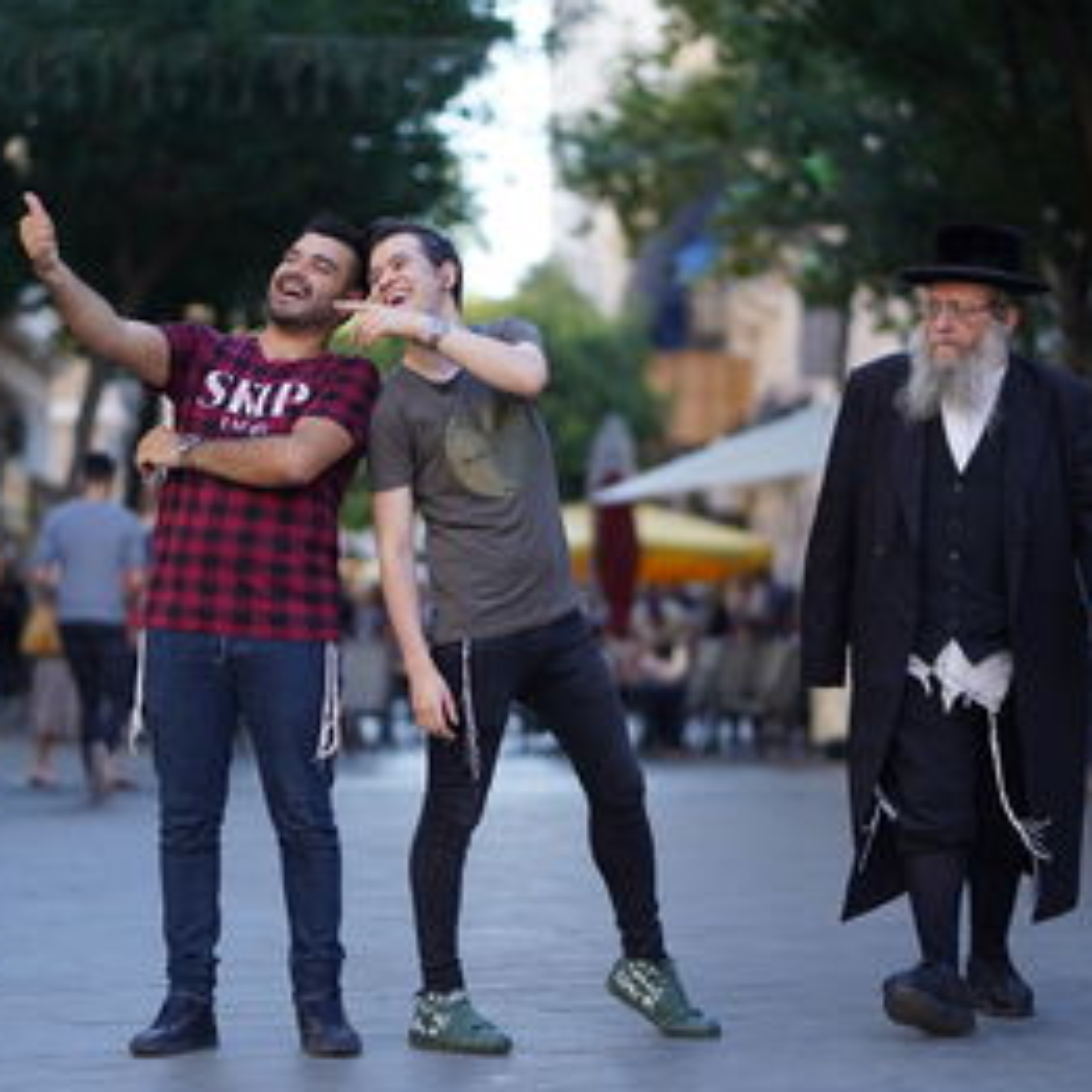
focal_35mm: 110
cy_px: 546
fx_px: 3926
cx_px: 438
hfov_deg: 15.8
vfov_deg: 15.8
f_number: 1.8
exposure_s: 1/500
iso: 100
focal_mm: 85
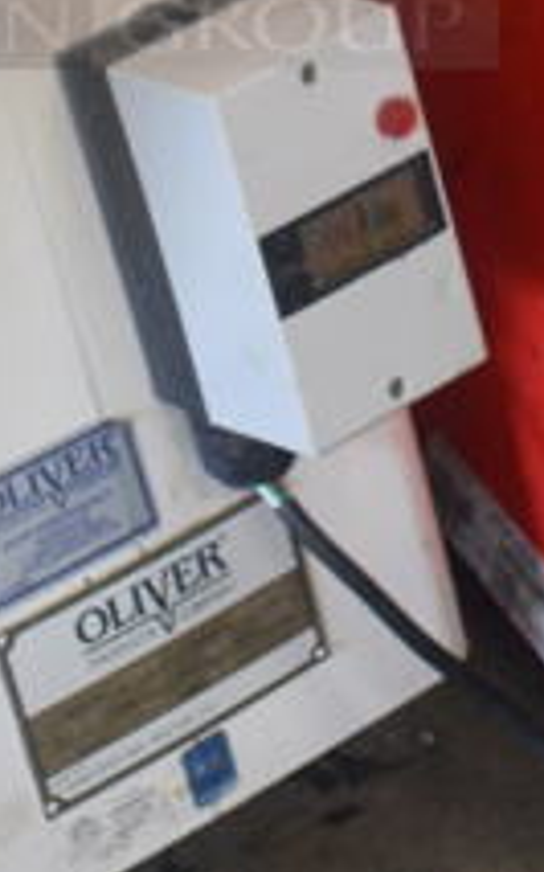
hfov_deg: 9.9
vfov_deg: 15.4
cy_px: -145
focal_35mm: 131
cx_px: 45
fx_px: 3110
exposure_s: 1/125
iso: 900
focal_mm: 20
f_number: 3.5
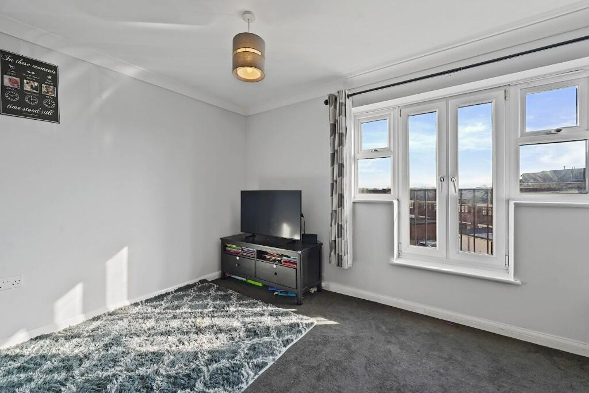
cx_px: 294
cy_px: 196
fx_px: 229
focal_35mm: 14
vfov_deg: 81.2
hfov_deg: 104.2
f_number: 8
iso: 400
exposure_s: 1/8
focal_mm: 14
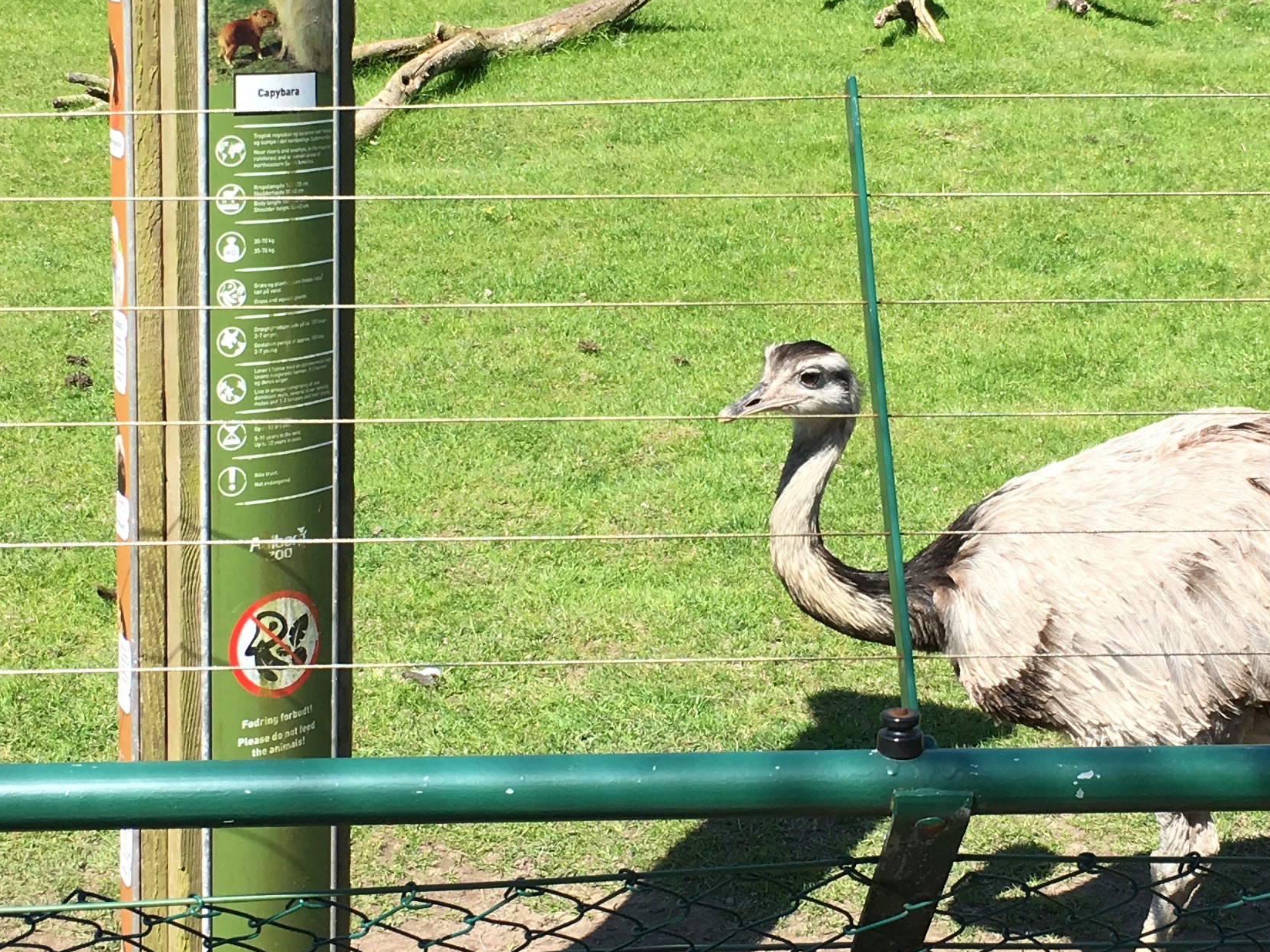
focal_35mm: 71
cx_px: 713
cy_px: 396
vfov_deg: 20.7
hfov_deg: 27.4
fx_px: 2605
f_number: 2.2
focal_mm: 4.15
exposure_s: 1/739
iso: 25
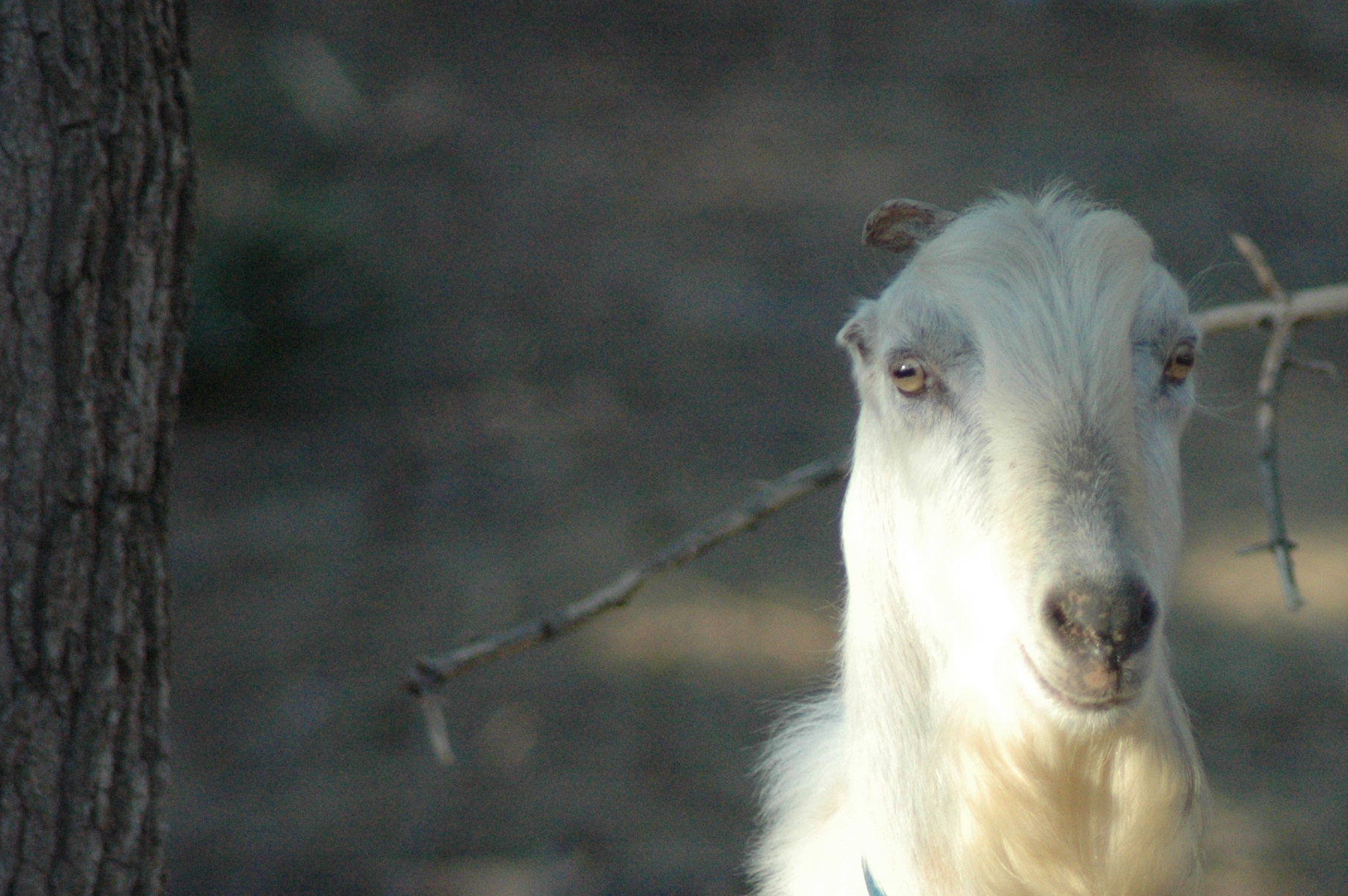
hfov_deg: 2.7
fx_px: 28134
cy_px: 708
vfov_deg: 1.8
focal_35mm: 752
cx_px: 1088
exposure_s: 1/800
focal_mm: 300
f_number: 6
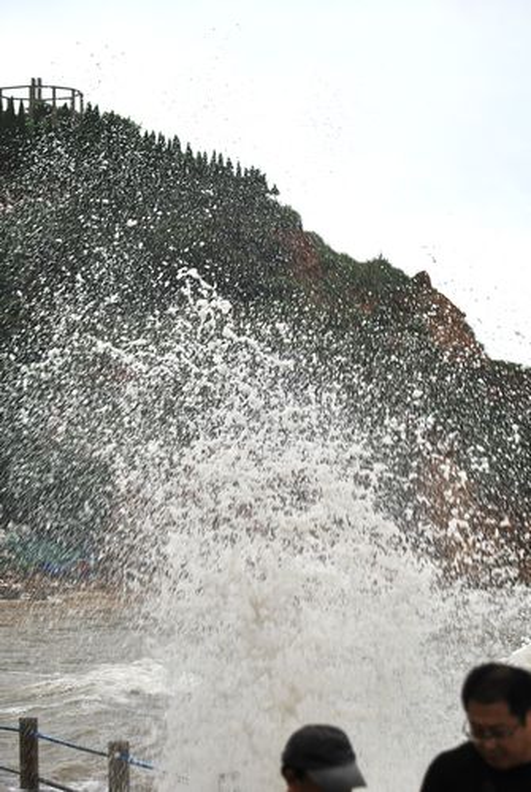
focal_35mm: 120
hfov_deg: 11.5
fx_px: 2646
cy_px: 396
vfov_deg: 17.0
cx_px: 266
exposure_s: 1/80
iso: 100
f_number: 4.8
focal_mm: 80
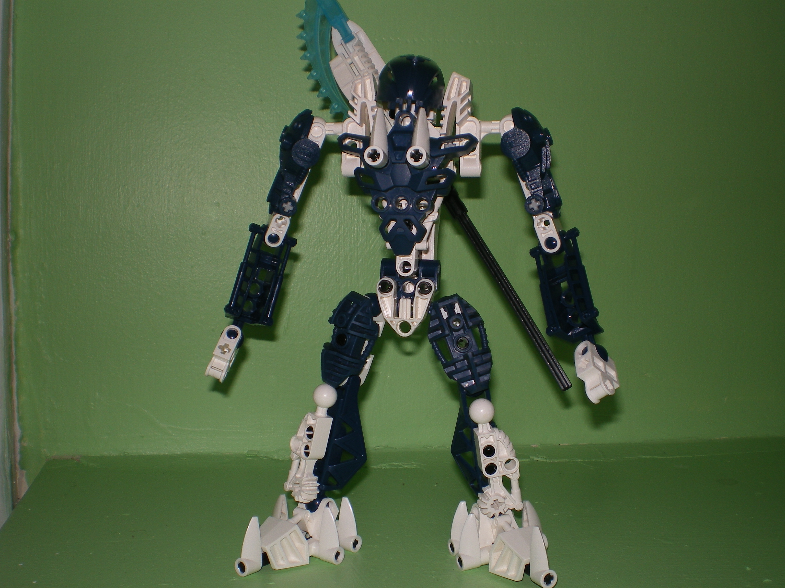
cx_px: 392
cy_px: 294
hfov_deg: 49.0
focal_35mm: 38
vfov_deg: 37.7
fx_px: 862
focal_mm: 6.3
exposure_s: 1/30
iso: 64
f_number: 4.6
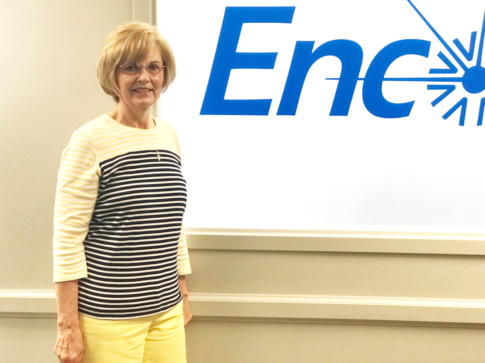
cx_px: 242
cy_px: 182
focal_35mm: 57
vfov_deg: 25.7
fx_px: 799
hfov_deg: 33.8
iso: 125
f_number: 2.8
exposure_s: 1/60
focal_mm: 6.6
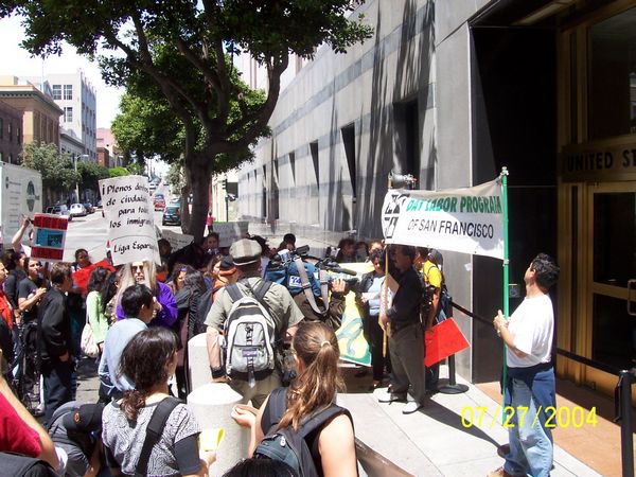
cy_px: 238
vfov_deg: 38.7
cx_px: 318
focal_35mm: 37
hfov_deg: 50.1
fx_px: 680
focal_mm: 5.6
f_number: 5.6
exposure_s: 1/250
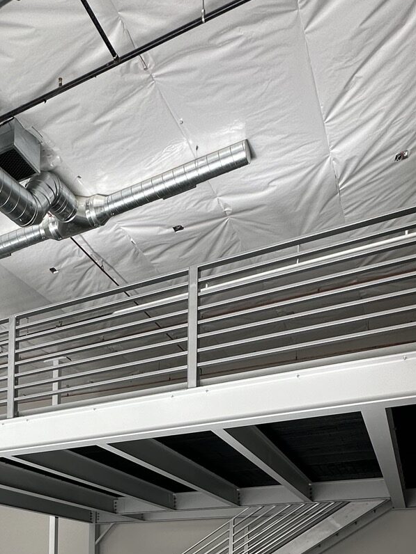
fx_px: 577
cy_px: 563
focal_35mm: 36
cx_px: 111
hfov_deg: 38.8
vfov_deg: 43.4
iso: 40
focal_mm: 2.22
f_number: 2.2
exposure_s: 1/150
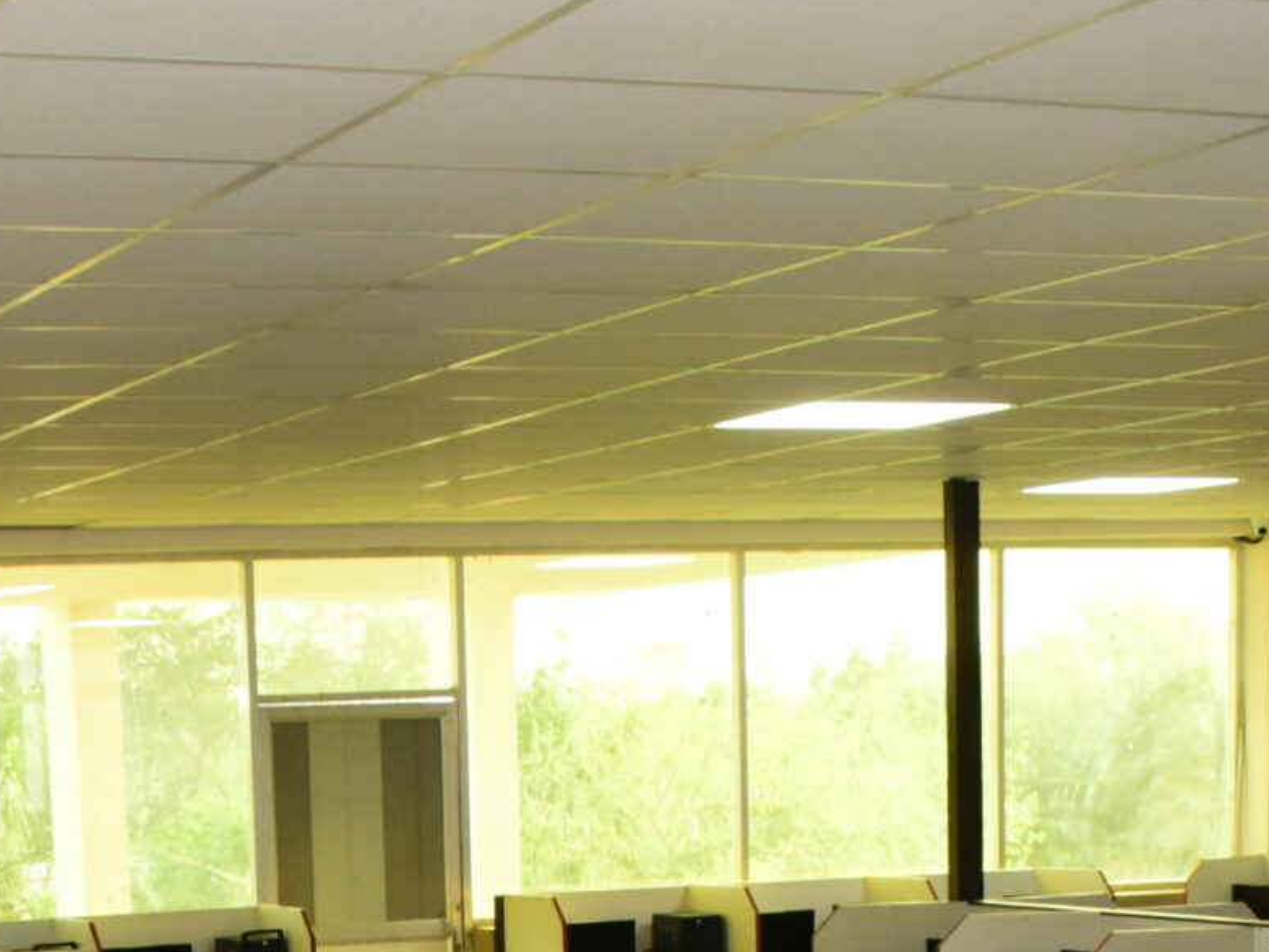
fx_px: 3117
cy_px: 1379
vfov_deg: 16.1
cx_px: 367
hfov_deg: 22.9
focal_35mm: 85
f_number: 6.3
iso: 1600
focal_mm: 18
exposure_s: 1/100
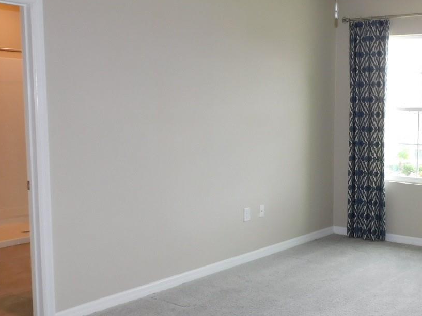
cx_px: 348
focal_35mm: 47
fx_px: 573
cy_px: 172
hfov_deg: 38.6
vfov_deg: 30.9
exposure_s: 1/50
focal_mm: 4.3
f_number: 3.3
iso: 125
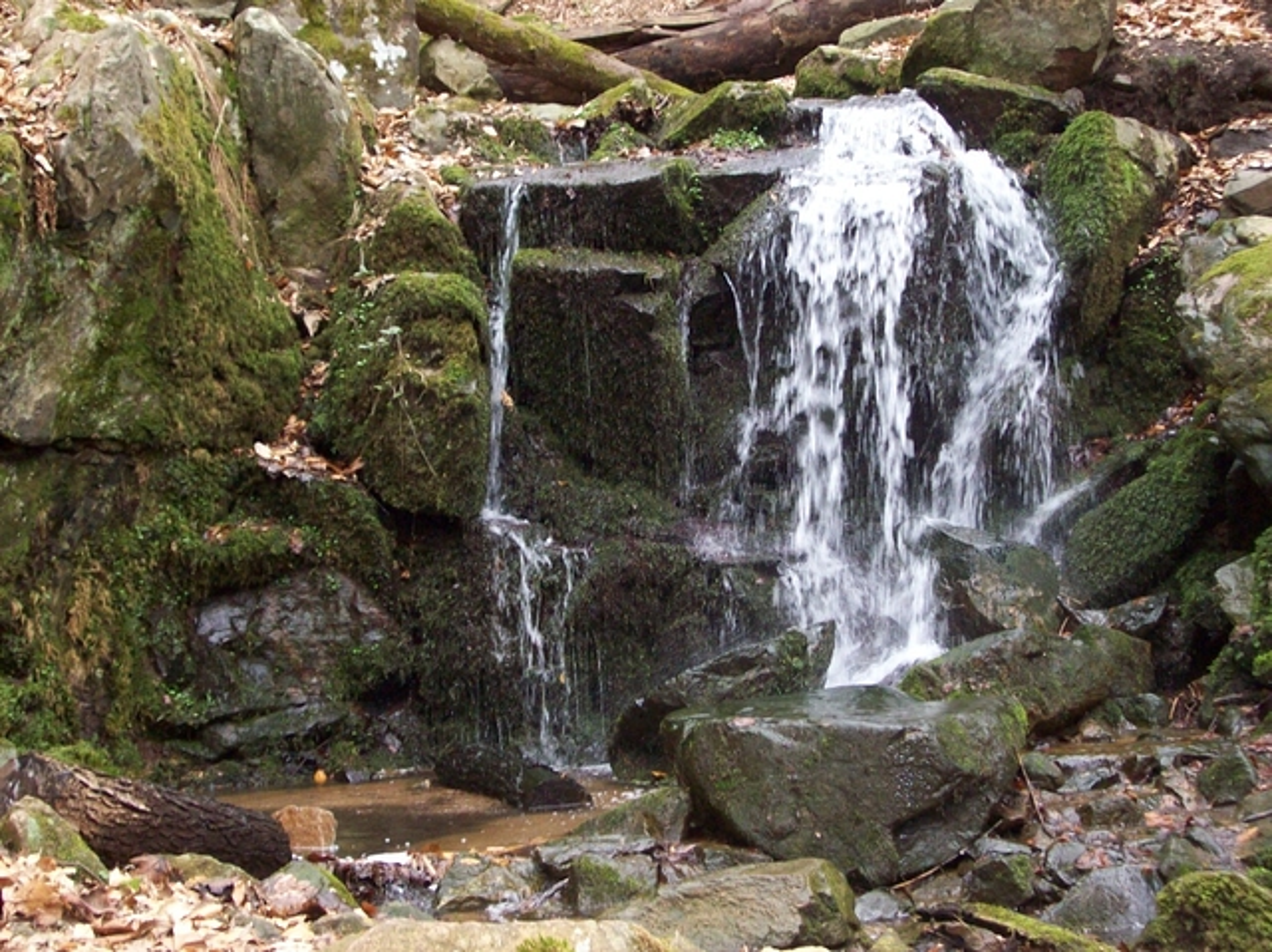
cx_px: 636
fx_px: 2056
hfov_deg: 34.4
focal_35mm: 56
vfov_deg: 26.1
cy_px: 476
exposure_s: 1/84.5
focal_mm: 9.4
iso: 200
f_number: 3.4
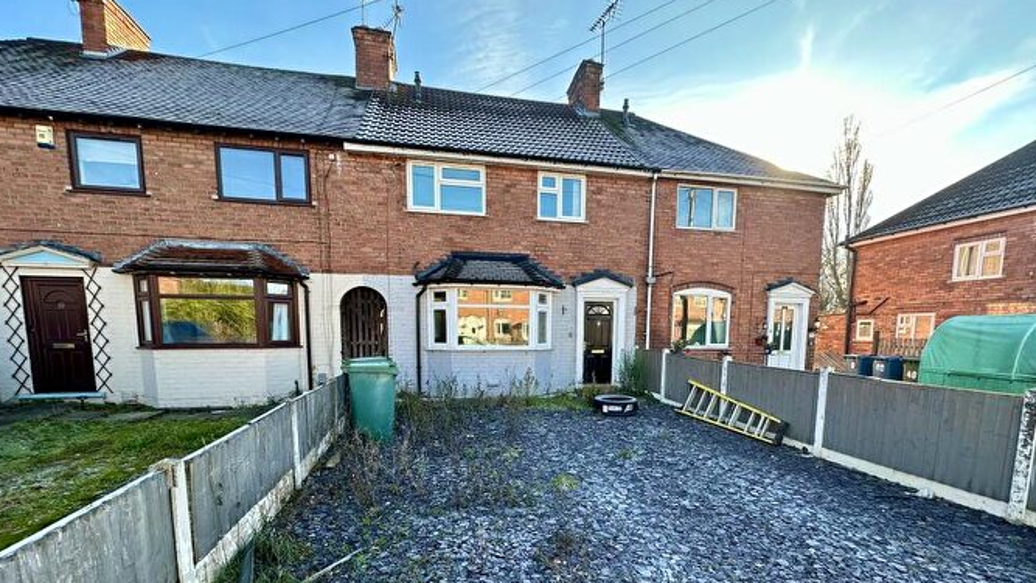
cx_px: 533
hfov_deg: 99.4
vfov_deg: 65.7
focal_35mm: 16
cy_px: 375
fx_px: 439
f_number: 2.2
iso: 40
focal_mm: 2.22
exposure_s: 1/193
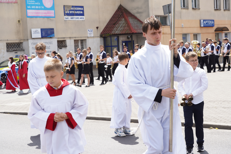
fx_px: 417
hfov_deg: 31.0
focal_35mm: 65
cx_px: 116
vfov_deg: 20.9
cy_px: 77
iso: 100
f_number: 7.1
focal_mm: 65
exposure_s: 1/160
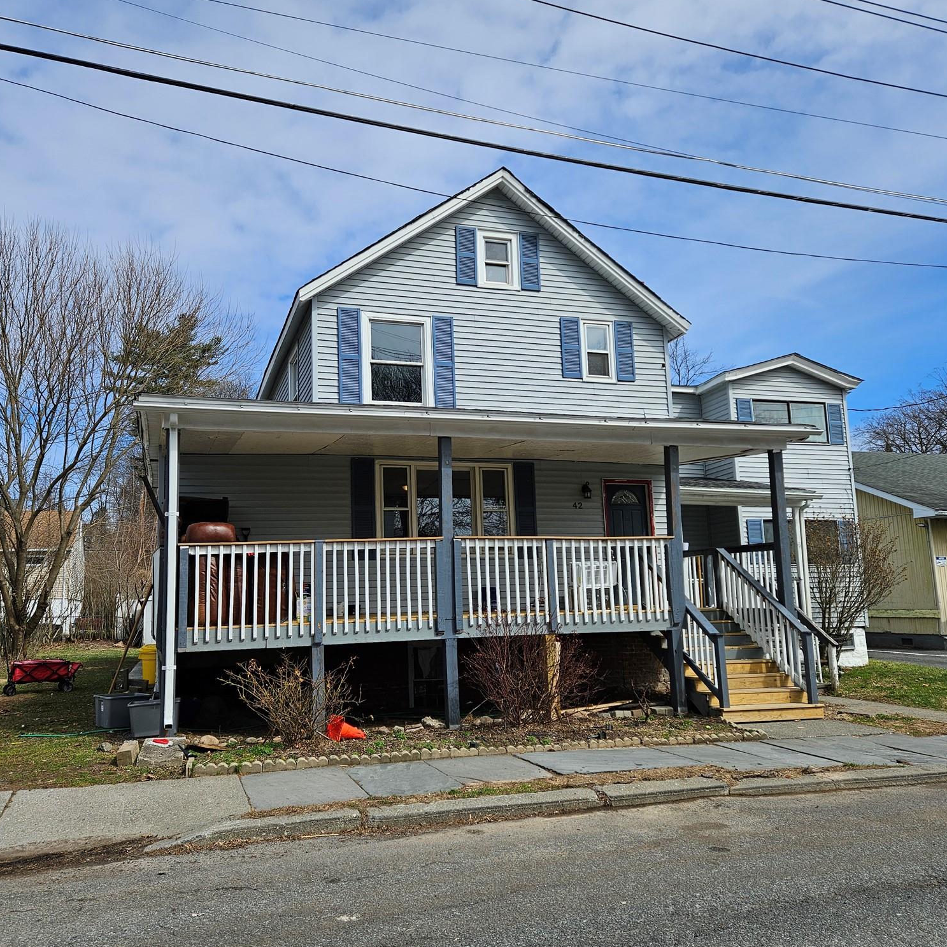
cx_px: 445
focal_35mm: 28
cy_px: 475
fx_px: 867
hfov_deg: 57.3
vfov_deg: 57.3
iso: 25
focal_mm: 5.4
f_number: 1.8
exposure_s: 1/2327
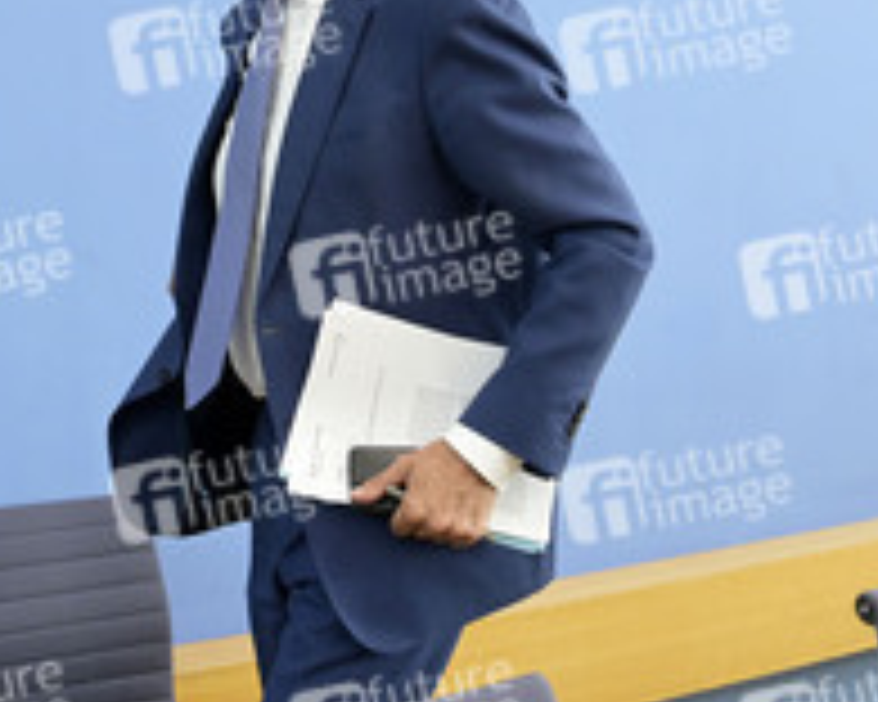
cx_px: 286
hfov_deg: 35.6
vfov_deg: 28.6
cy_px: 153
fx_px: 1351
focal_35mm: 52
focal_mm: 24
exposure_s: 1/640
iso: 4000
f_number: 5.6
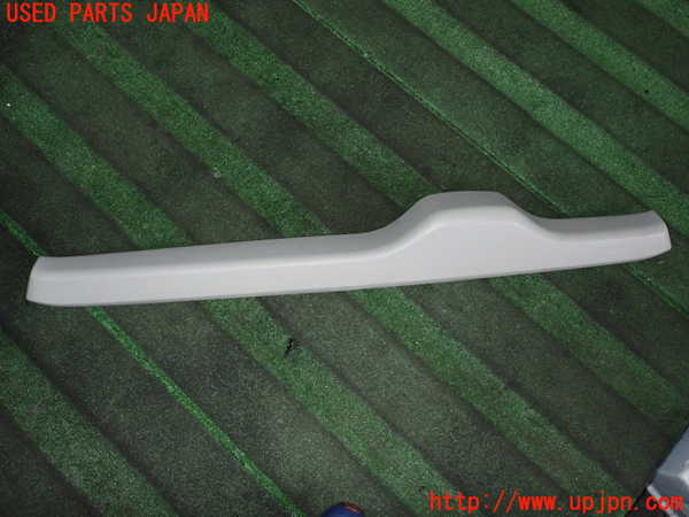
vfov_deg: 54.9
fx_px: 498
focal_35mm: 25
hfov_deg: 69.4
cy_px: 258
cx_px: 344
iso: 800
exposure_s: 1/100
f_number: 8
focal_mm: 4.5
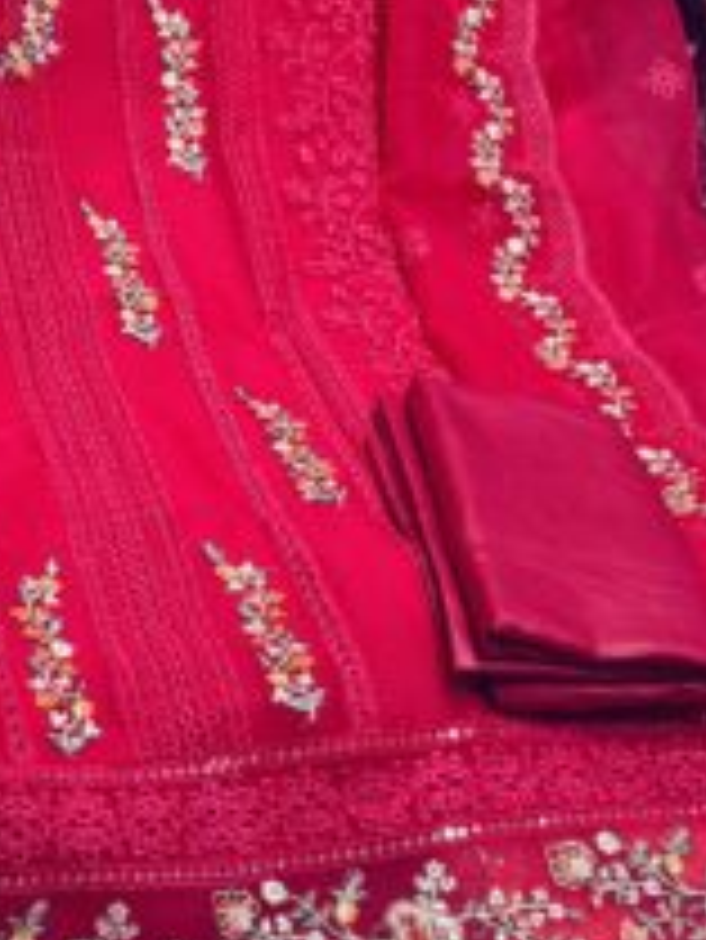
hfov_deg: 20.4
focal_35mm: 71
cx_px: 103
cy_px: 627
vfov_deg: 27.2
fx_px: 1929
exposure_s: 1/100
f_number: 1.6
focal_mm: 4.2
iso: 50
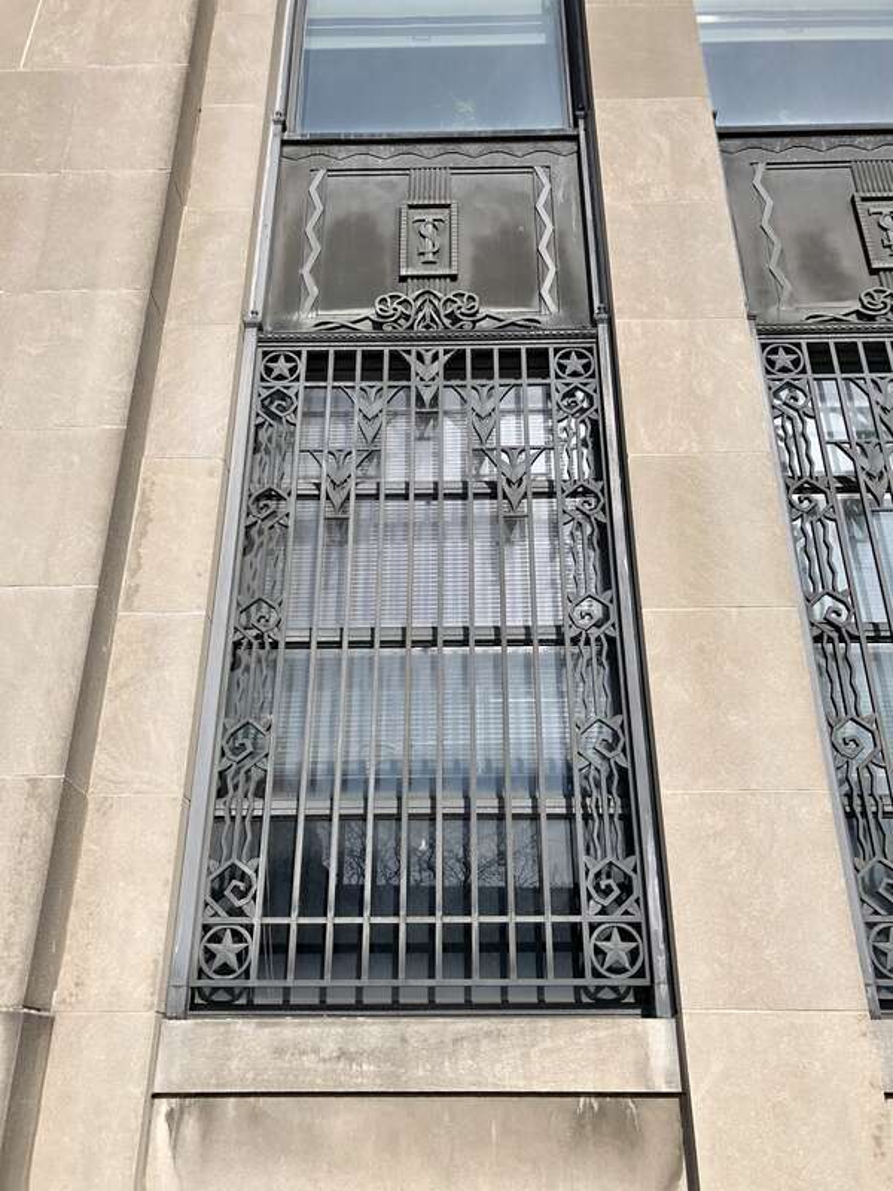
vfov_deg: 63.4
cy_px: 596
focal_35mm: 28
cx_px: 446
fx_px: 963
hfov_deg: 49.7
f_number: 1.8
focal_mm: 3.99
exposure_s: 1/2404
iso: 20
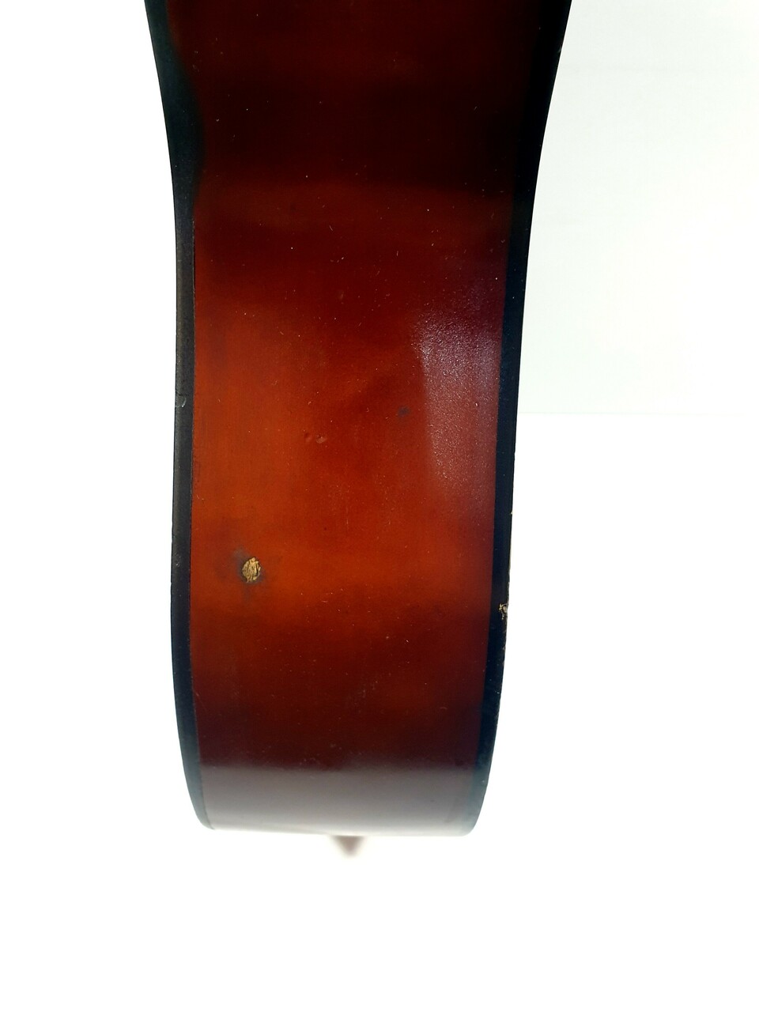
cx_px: 380
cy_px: 506
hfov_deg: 53.1
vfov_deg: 67.3
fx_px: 760
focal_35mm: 26
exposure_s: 1/50
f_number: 2.4
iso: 200
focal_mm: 4.3
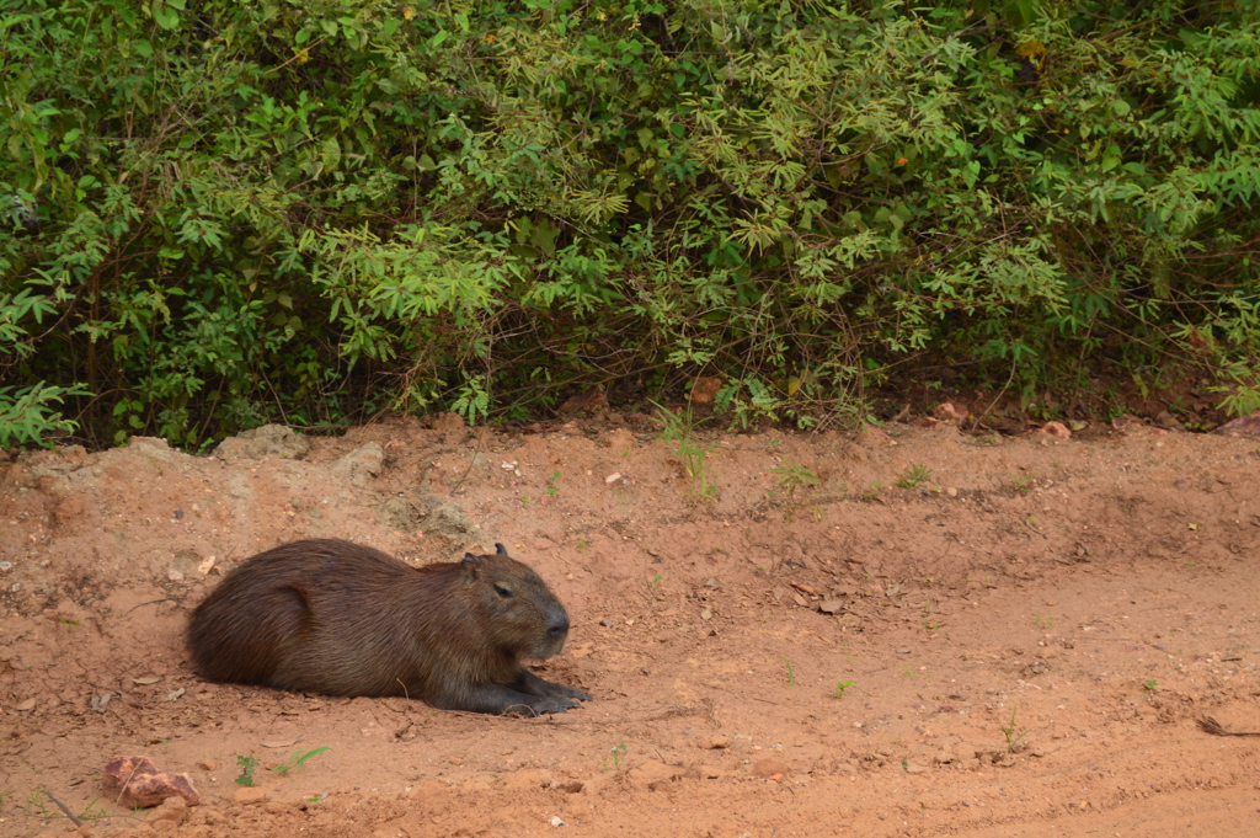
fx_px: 2885
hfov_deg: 24.6
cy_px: 419
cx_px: 630
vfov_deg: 16.5
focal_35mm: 82
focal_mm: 55
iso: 100
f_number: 5.6
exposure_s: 1/200
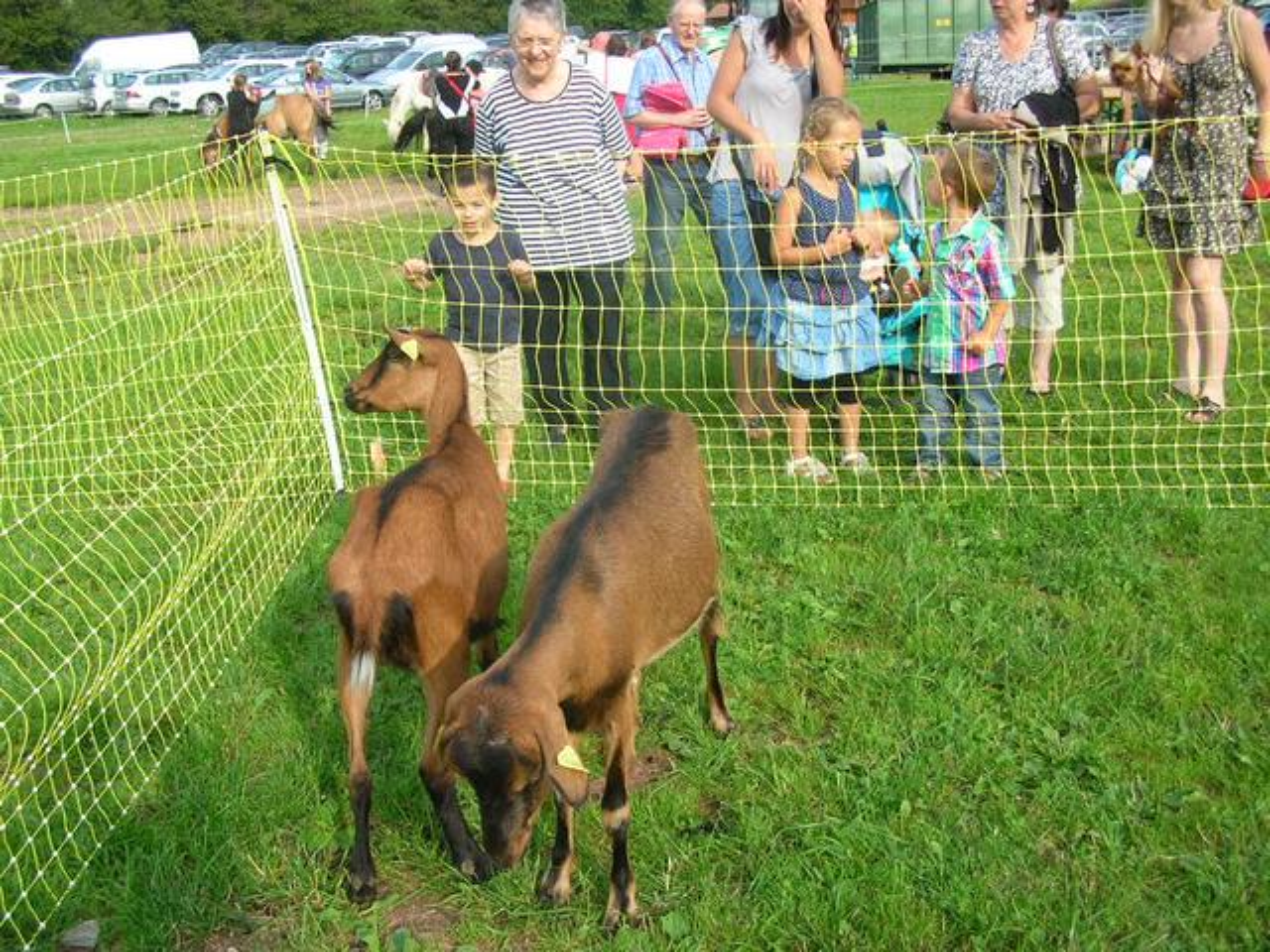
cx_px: 635
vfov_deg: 40.7
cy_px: 476
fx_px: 1284
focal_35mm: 35
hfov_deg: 52.6
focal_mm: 5.8
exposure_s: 1/307
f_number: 2.8
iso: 50
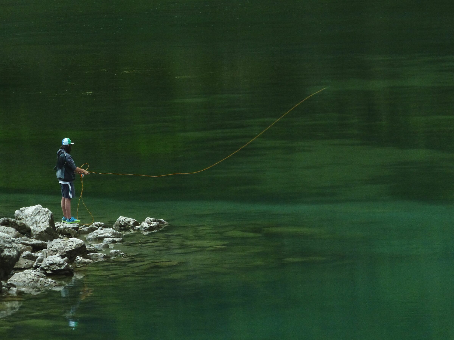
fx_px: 3449
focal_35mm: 263
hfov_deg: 7.5
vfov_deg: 5.7
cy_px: 170
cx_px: 227
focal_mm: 47.4
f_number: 4
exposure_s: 1/800
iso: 400
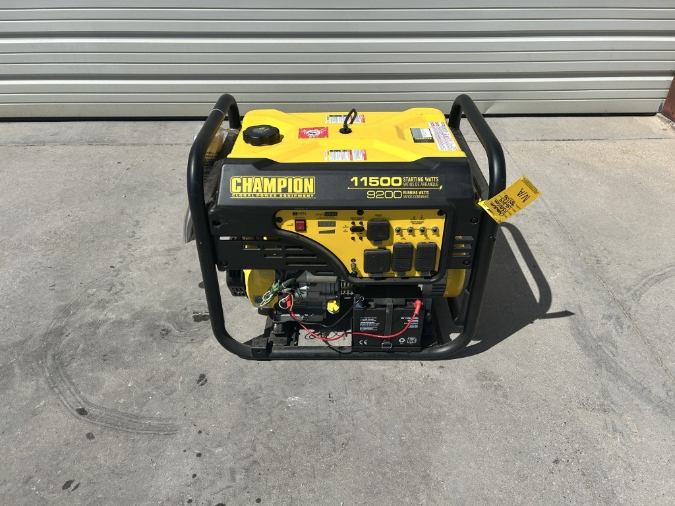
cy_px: 253
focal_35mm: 26
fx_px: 507
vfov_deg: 53.1
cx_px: 338
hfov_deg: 67.3
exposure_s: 1/8000
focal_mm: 5.7
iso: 50
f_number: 1.5
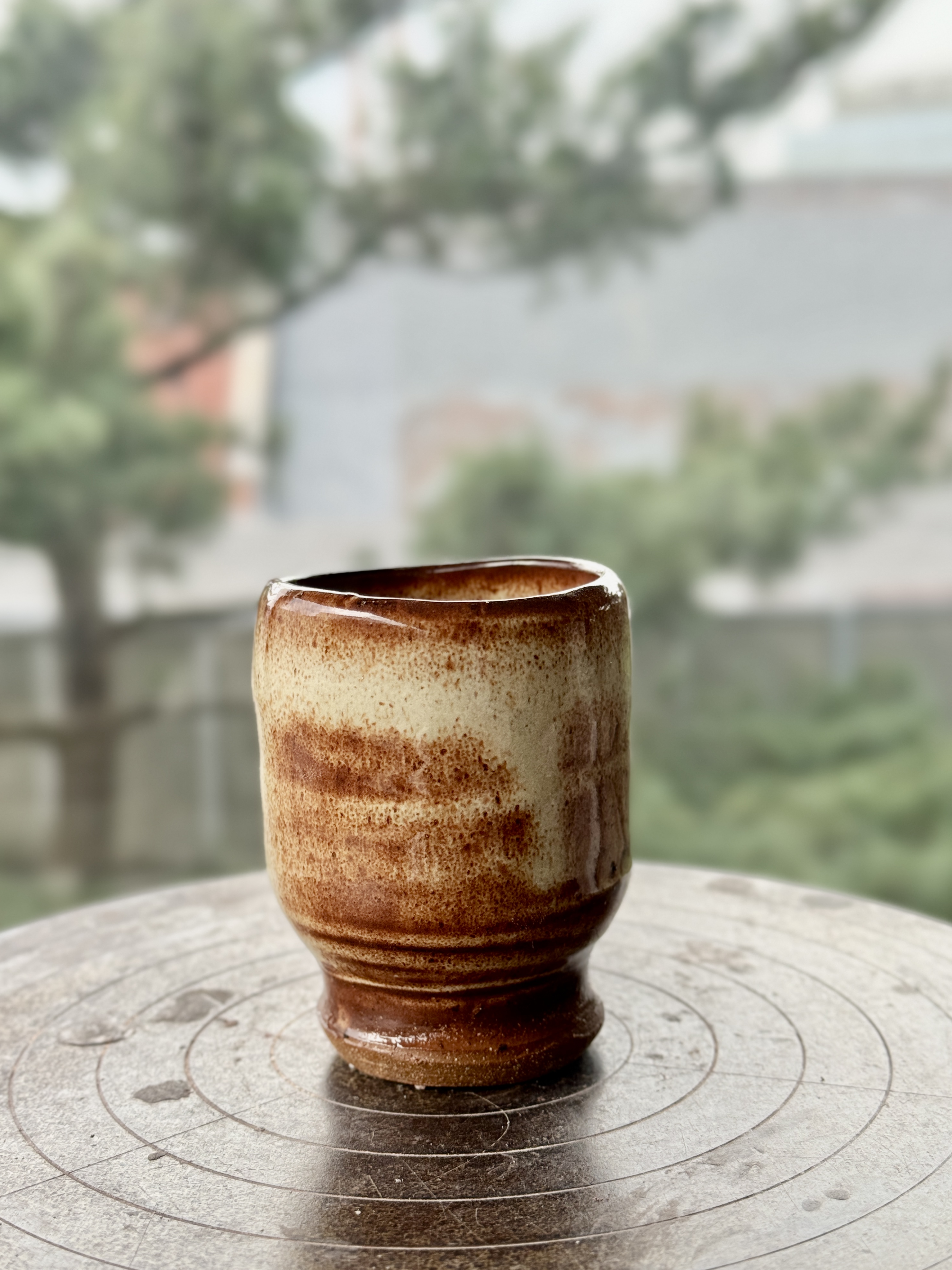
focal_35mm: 49
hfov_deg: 29.7
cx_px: 478
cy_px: 634
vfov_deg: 38.9
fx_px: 1797
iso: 125
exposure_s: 1/60
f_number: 1.78
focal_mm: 6.76
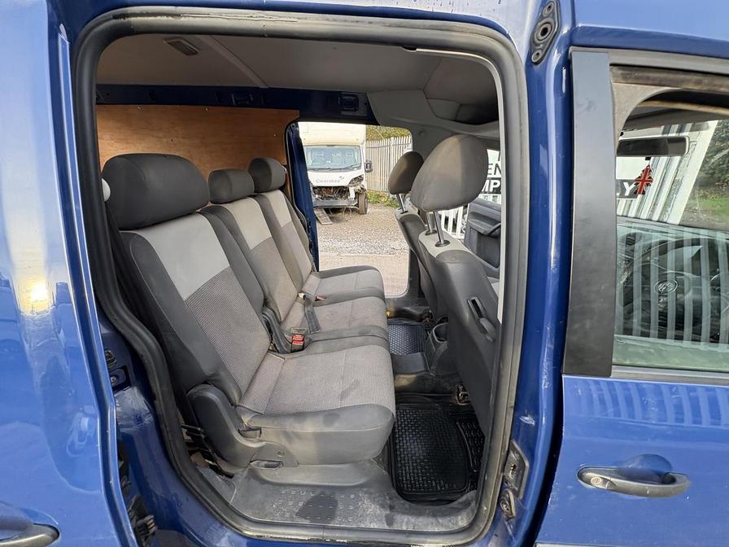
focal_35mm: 14
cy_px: 274
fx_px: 295
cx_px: 364
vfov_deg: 85.7
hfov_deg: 102.1
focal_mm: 2.22
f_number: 2.2
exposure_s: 1/99
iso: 80
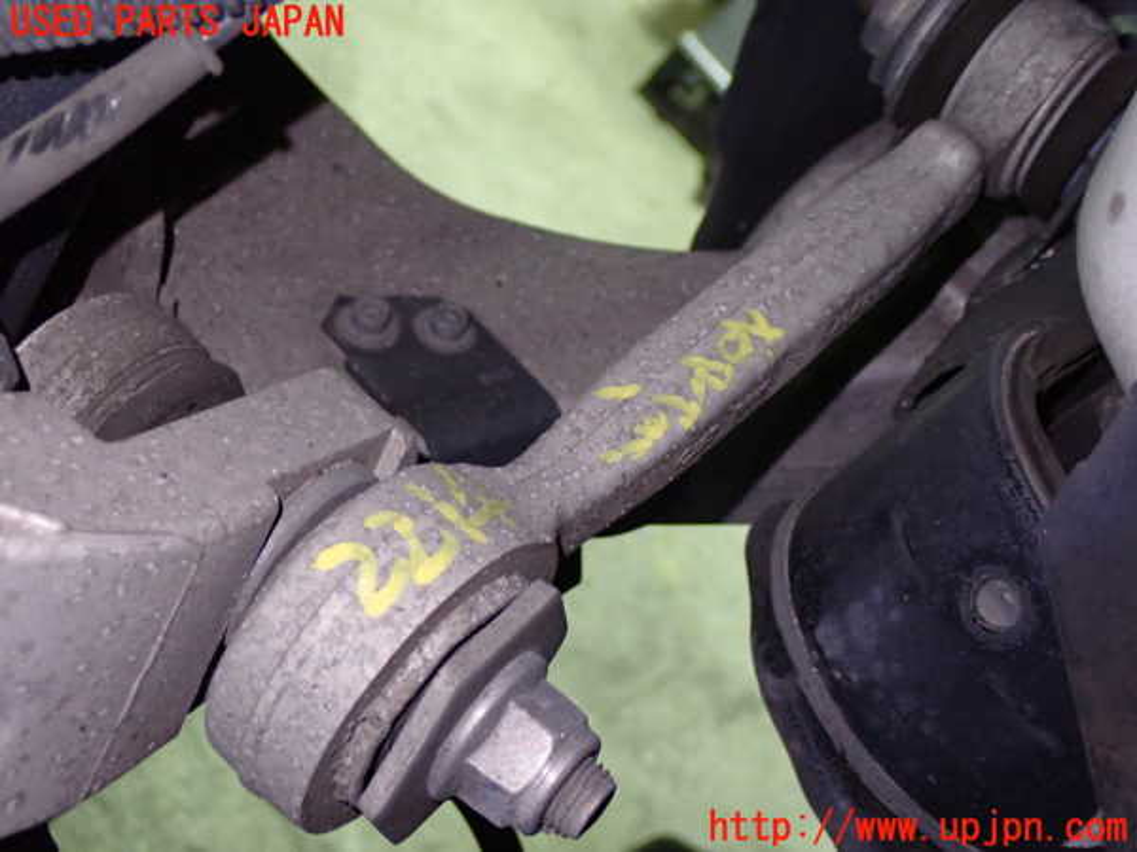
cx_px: 568
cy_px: 426
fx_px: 1905
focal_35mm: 58
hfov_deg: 33.2
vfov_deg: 25.2
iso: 800
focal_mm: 10.35
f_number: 3.5
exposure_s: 1/15
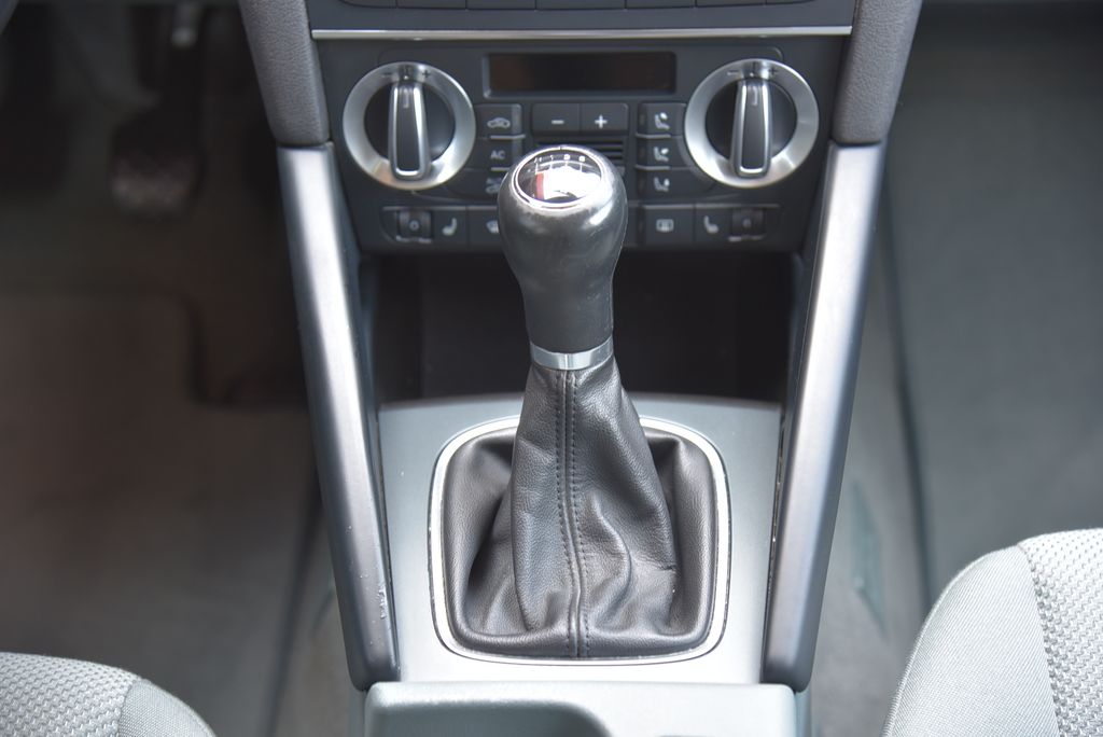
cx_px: 552
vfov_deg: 19.5
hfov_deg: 28.8
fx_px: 2146
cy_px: 368
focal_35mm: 70
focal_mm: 70
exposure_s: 1/25
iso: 500
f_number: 4
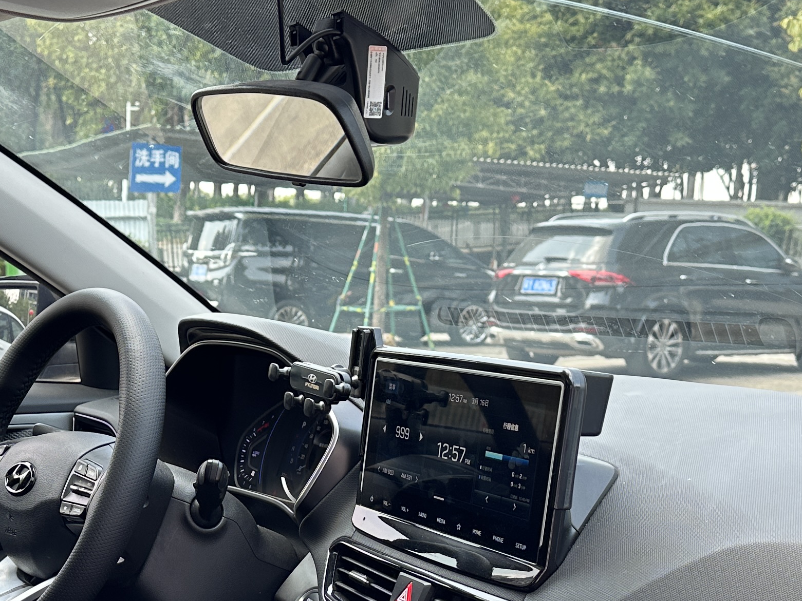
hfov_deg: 31.0
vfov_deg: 23.1
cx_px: 288
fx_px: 1437
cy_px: 540
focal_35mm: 62
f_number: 1.78
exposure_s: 1/185
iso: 64
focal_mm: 6.86
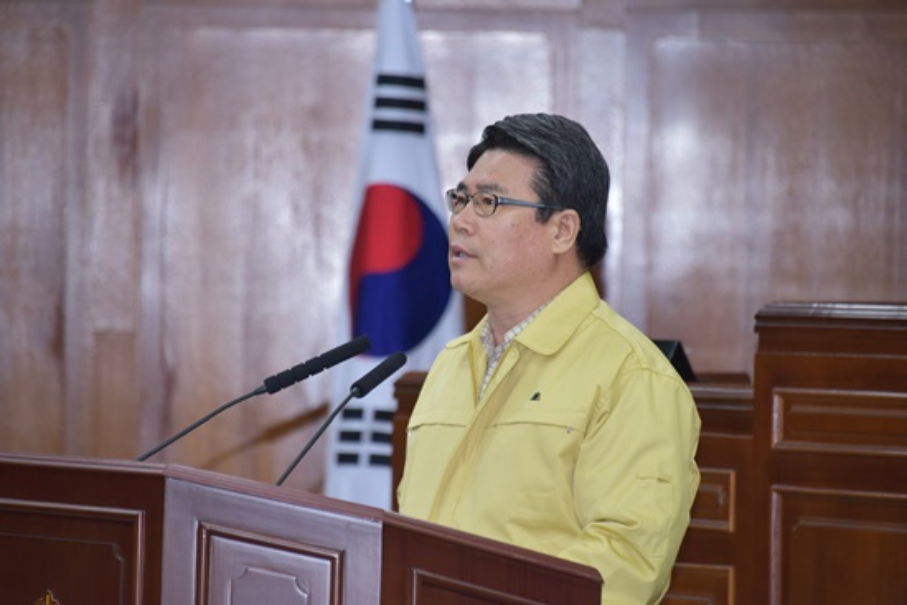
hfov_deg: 6.9
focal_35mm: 300
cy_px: 302
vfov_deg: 4.6
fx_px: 7560
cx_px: 454
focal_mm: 300
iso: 1600
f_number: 5.6
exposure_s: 1/125
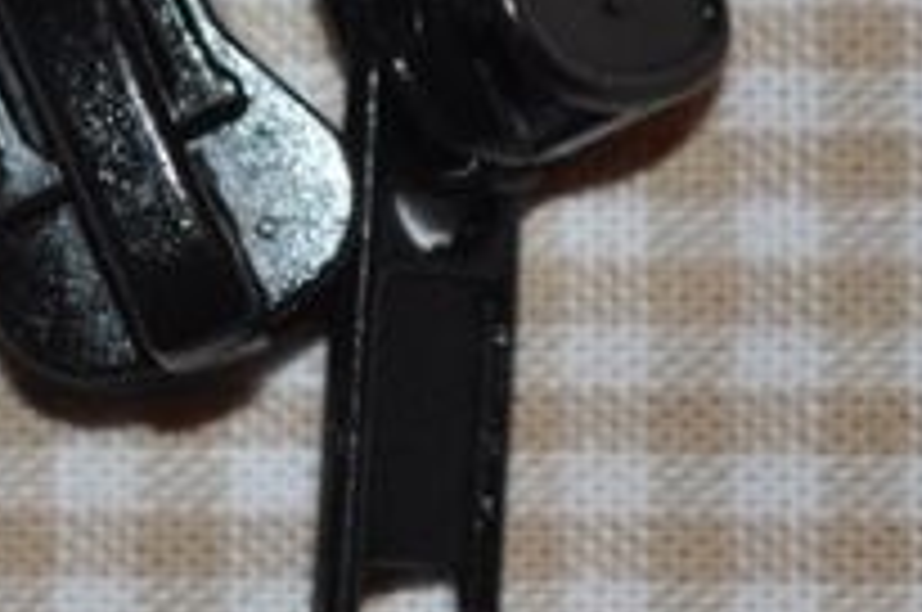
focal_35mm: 293
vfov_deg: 4.6
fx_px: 7492
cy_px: -295
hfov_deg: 7.0
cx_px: -72
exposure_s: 1/60
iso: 200
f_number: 5.6
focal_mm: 50
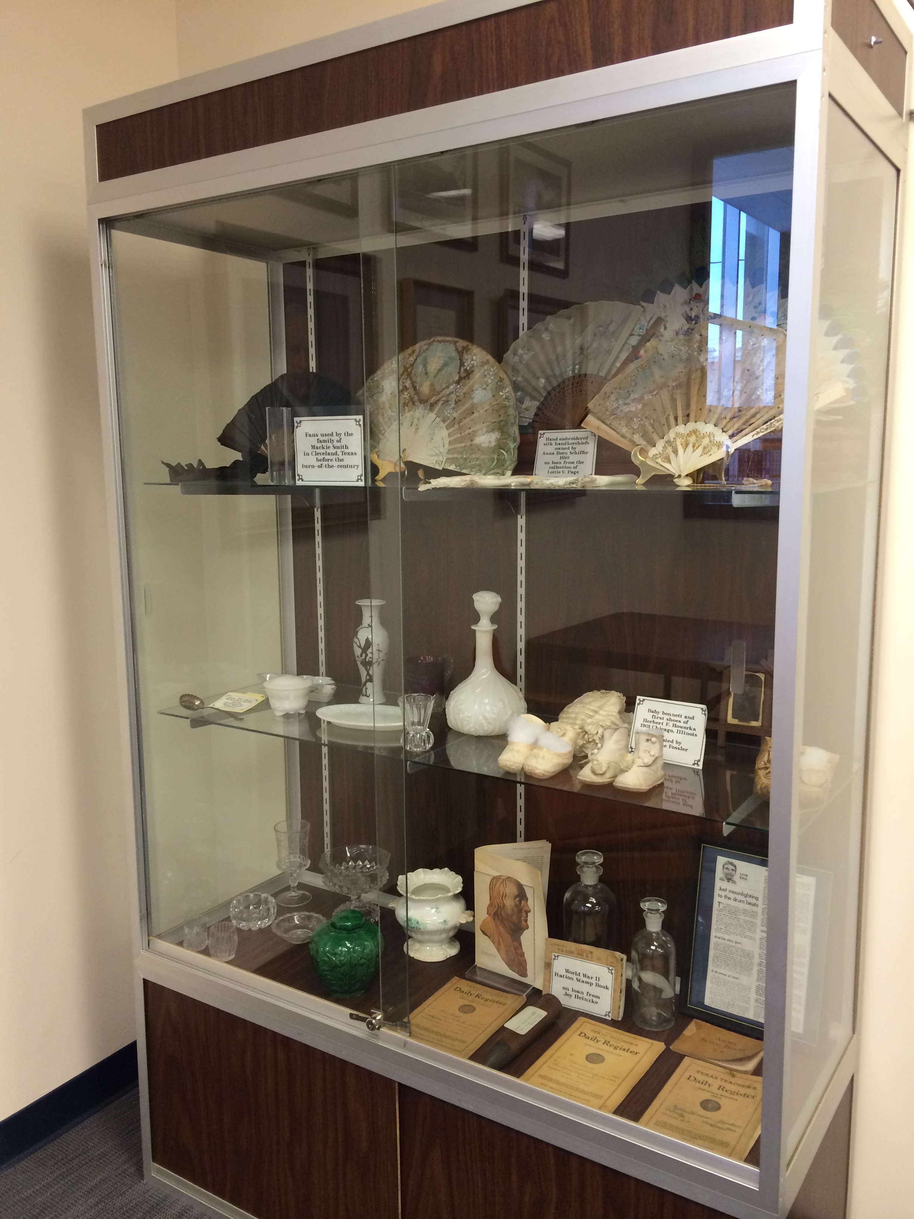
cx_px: 457
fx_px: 1056
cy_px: 610
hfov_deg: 46.8
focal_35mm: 30
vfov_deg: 60.0
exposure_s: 1/30
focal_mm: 4.12
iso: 125
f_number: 2.2
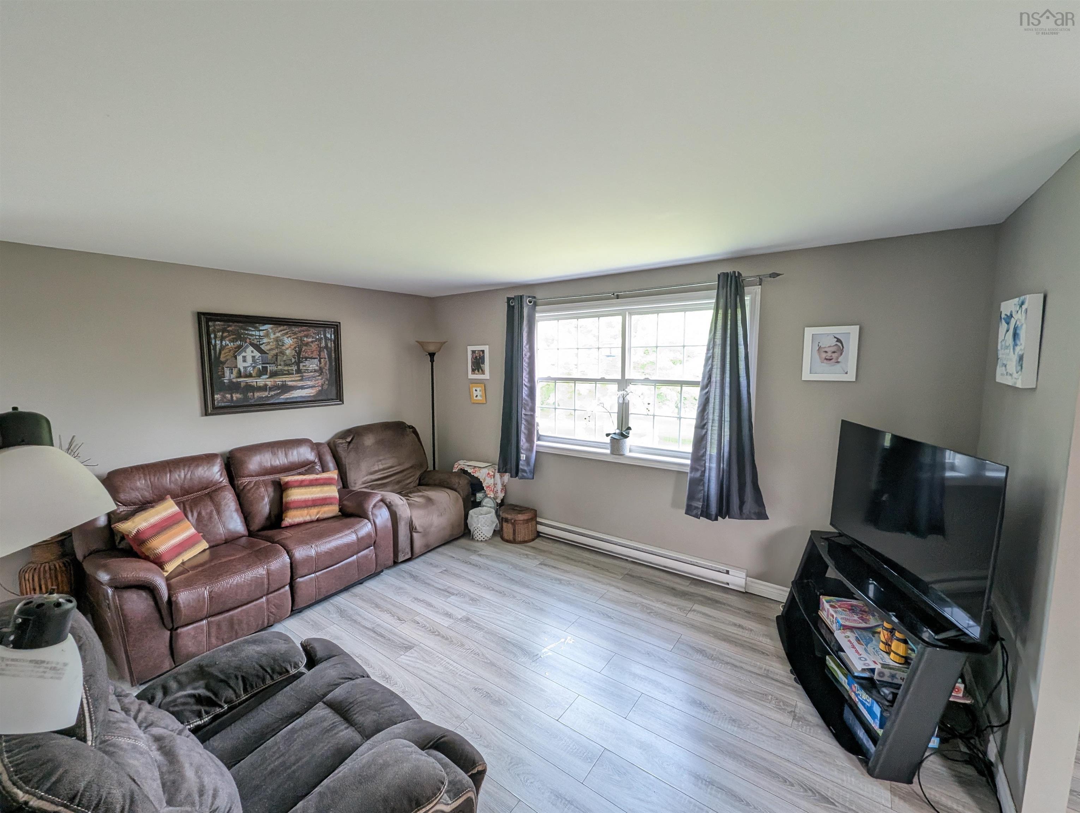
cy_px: 406
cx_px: 540
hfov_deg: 106.1
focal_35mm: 13
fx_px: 406
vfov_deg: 90.1
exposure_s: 1/37
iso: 150
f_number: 2.2
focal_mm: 1.95
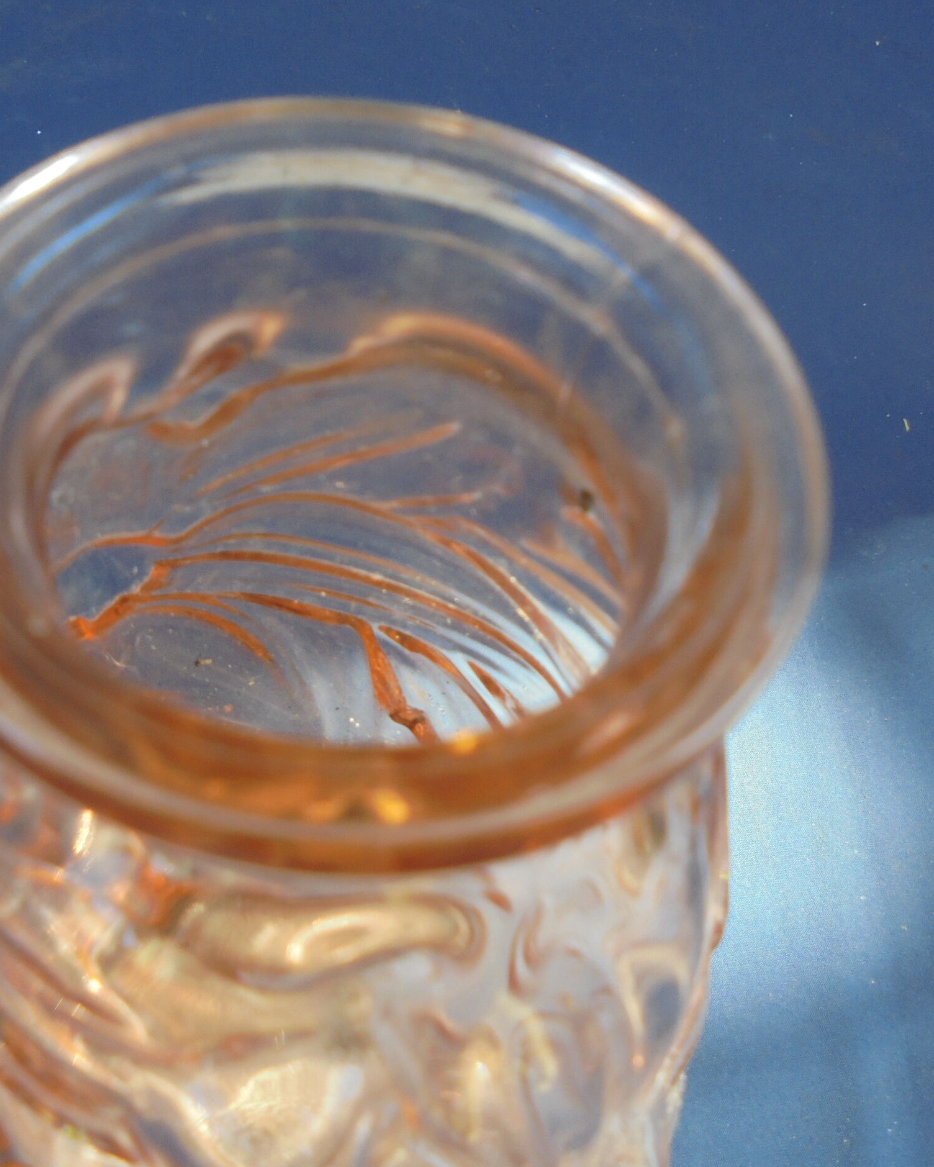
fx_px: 1209
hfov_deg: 41.8
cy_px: 575
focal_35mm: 35
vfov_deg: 51.5
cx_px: 329
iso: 100
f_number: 3.5
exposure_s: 1/60
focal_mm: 4.6
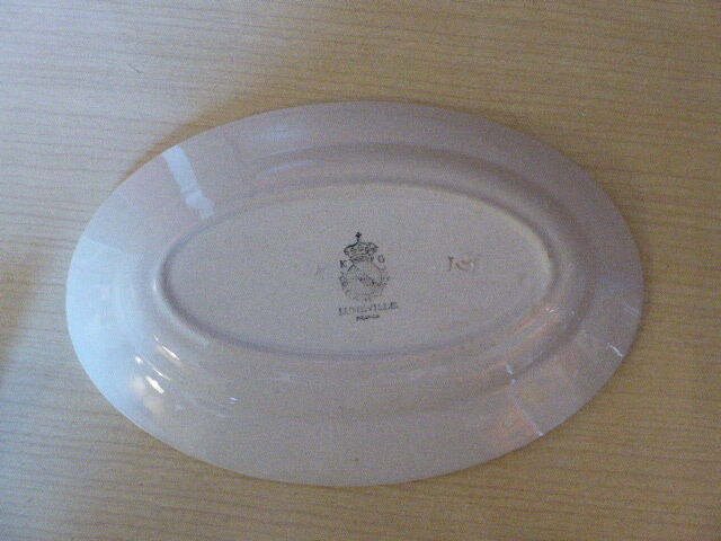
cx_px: 360
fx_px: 583
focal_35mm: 28
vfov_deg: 49.7
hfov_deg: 63.4
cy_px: 270
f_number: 3.4
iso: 800
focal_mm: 4.8
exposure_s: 1/20
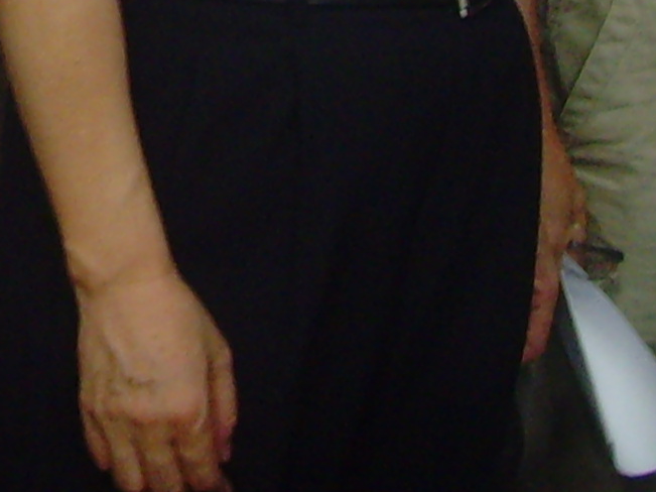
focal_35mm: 184
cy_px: -658
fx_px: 3486
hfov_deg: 10.4
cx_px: -298
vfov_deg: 7.6
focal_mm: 6.6
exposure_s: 1/15
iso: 200
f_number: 3.5
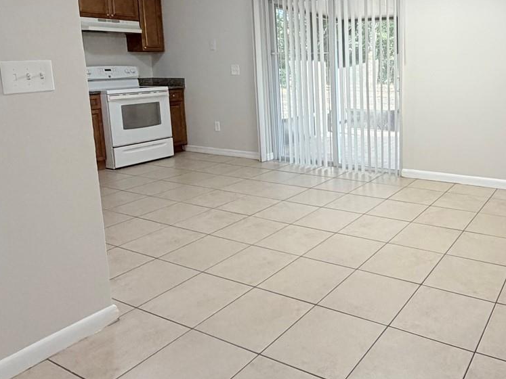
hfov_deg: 56.6
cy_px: 120
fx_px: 438
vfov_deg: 45.9
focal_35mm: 30
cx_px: 387
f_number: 2.2
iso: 250
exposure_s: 1/120
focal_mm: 2.22
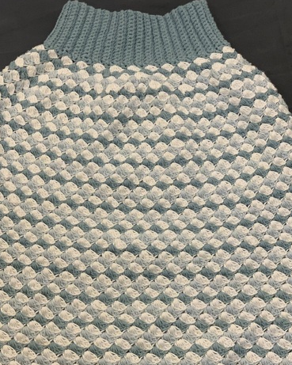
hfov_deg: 17.5
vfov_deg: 21.7
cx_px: 136
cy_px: 214
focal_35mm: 88
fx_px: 950
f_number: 2.4
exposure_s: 1/94
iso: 125
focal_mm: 6
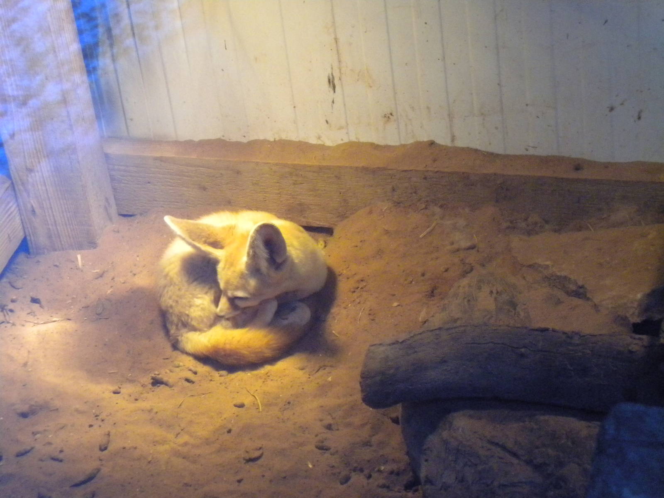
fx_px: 2014
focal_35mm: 105
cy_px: 249
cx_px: 332
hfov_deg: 18.7
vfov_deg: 14.1
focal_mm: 18.9
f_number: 5.9
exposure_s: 1/57.7
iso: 800
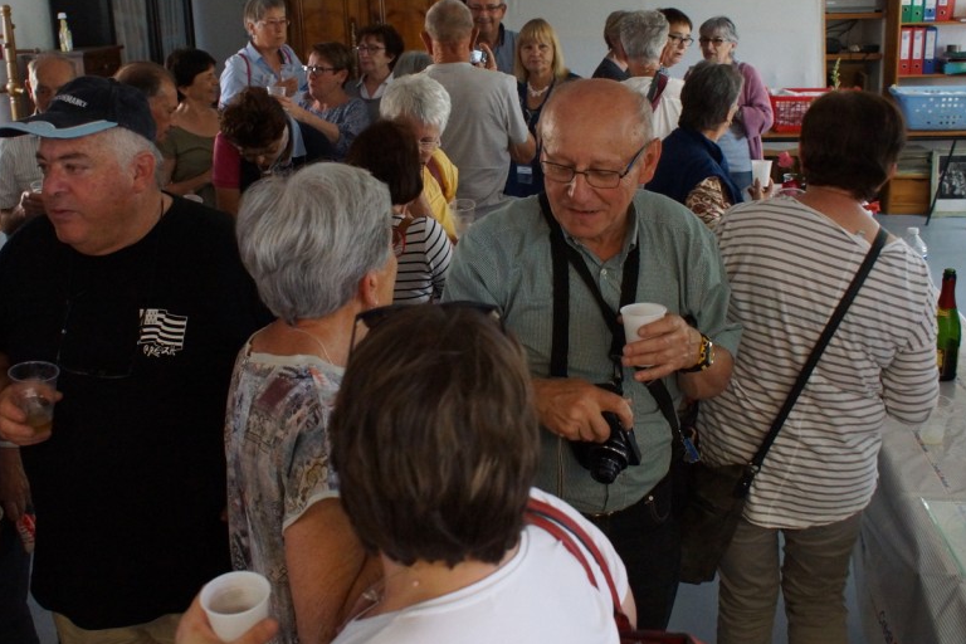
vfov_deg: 33.2
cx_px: 439
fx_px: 1073
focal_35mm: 40
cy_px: 230
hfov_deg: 48.4
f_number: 4
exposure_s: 1/160
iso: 1600
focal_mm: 20
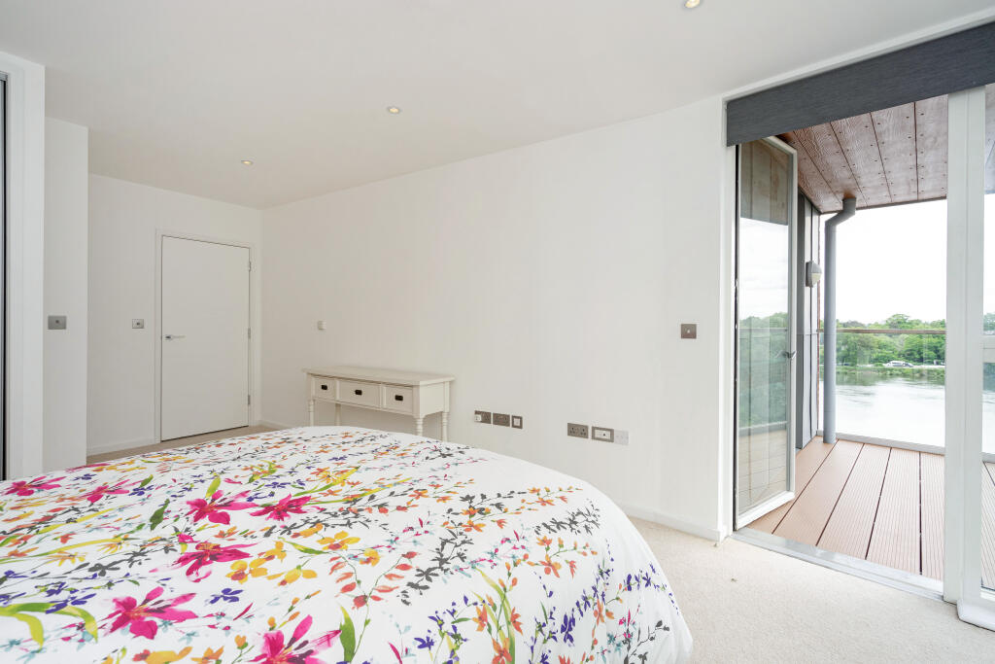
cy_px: 332
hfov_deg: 96.7
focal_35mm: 16
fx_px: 442
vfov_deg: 73.8
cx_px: 498
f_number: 8
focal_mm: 16
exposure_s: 1/100
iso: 400
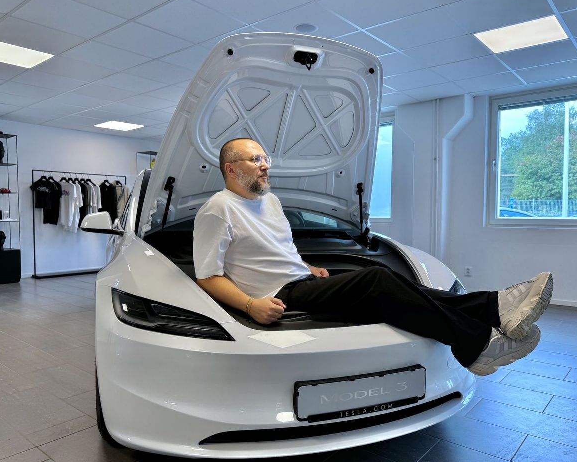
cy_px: 235
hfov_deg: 66.0
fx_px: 444
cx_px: 295
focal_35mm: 26
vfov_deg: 54.9
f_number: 1.78
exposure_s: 1/100
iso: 80
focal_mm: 6.86
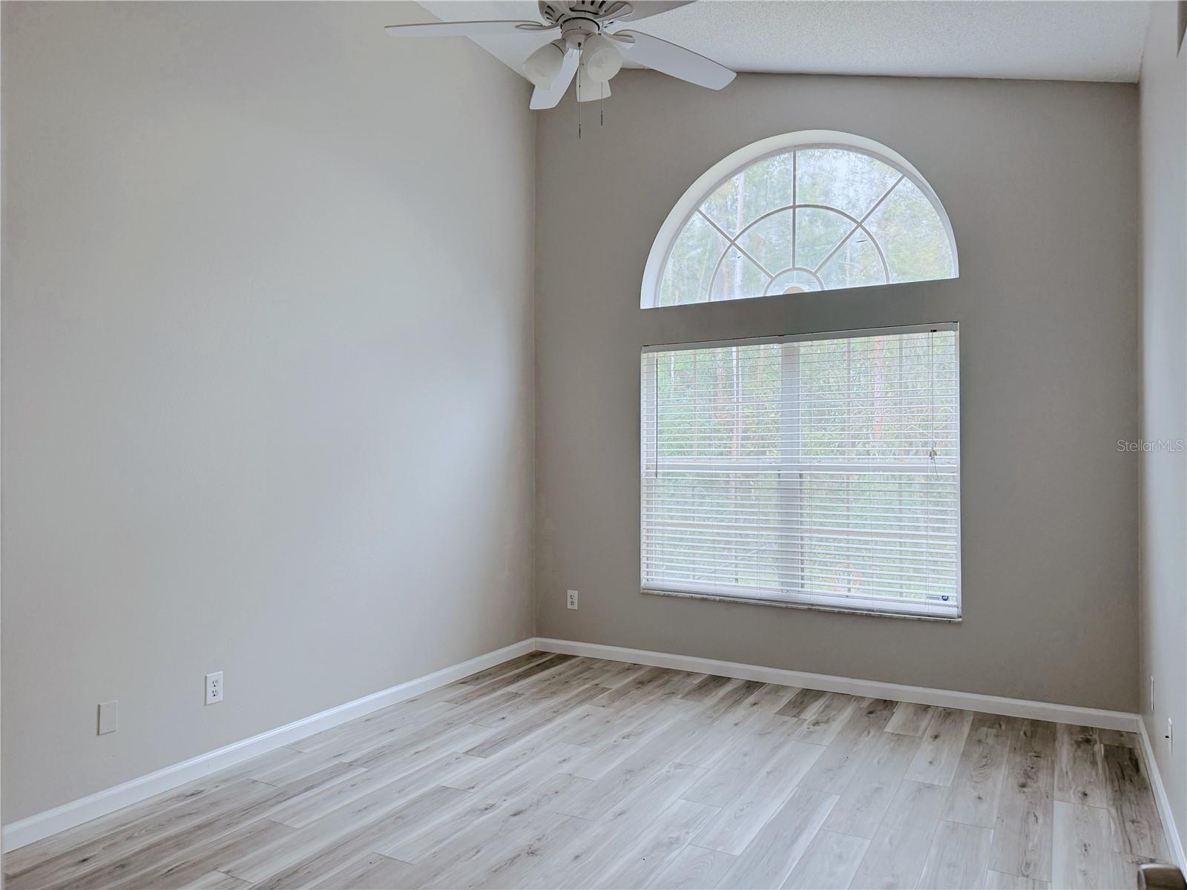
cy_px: 445
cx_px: 594
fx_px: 823
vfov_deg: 56.8
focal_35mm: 24
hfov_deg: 71.6
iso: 200
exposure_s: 1/121
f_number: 1.78
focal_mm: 6.76
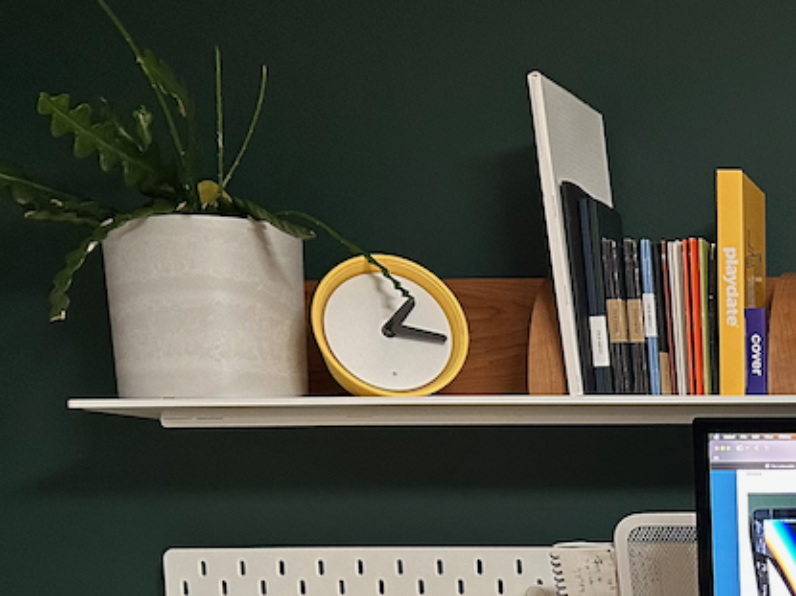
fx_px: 1701
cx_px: 988
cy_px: 772
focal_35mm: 74
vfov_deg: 18.5
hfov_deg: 23.7
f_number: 1.78
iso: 320
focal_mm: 6.86
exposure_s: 1/60
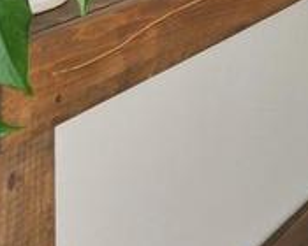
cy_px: -237
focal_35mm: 108
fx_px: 984
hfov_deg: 13.0
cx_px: 757
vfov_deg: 12.6
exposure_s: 1/50
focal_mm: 14
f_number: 10
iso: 250
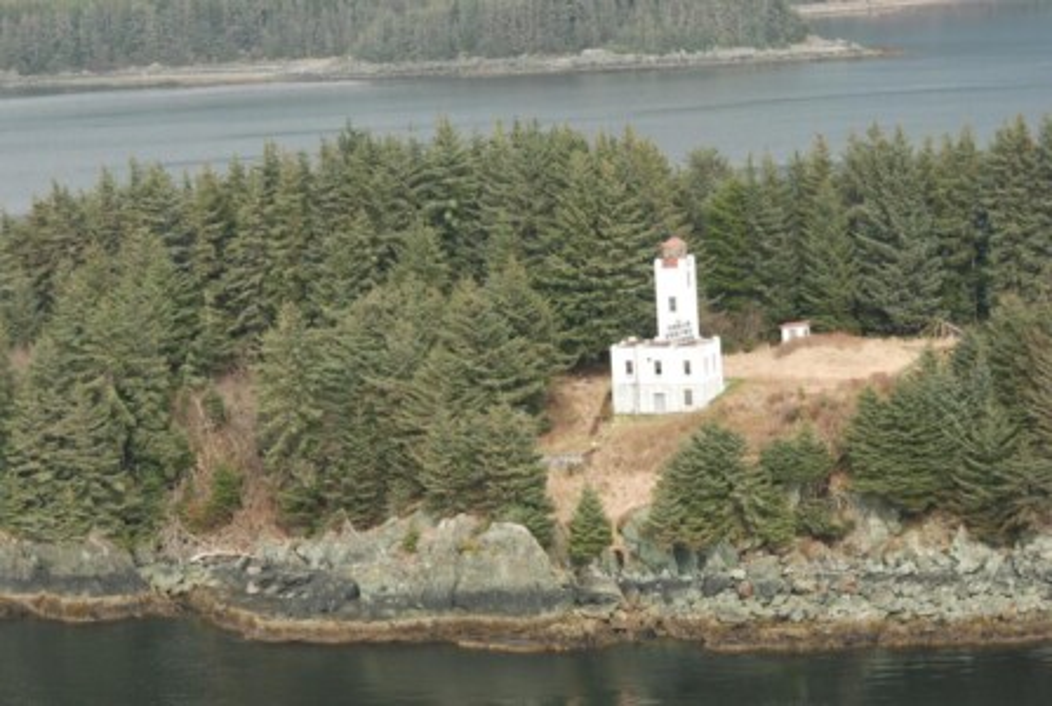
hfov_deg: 19.4
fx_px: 3074
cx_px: 526
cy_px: 353
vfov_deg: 13.1
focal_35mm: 105
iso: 320
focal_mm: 70
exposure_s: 1/500
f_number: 5.6
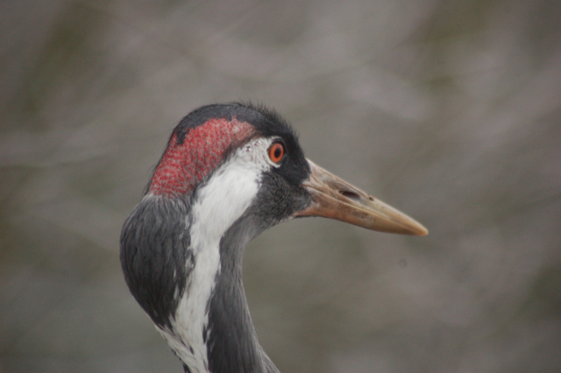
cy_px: 186
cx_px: 280
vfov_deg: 3.1
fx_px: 7009
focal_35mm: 450
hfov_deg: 4.6
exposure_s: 1/250
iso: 800
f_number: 5.6
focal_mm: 300
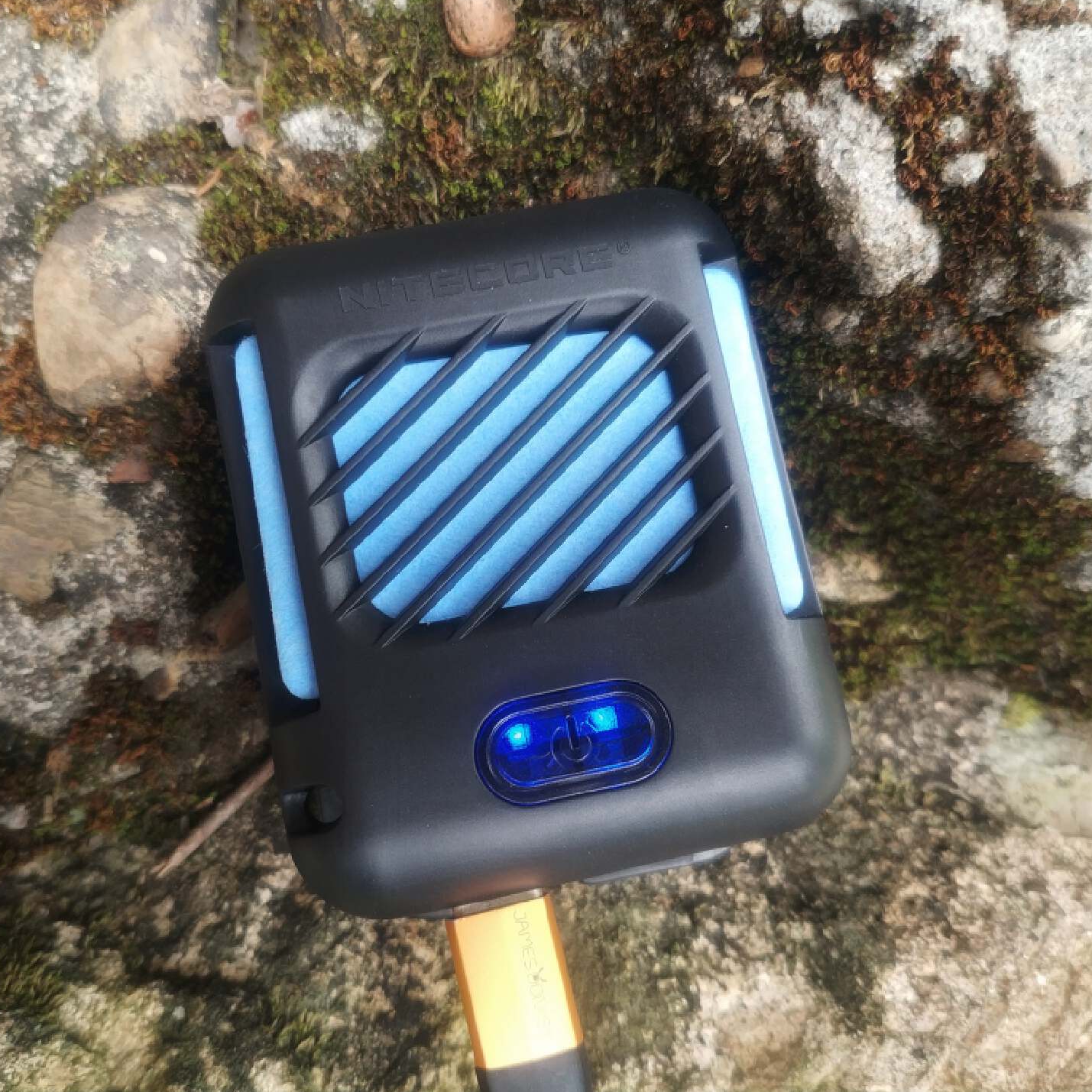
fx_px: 1356
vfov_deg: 43.9
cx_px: 520
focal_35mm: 38
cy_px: 545
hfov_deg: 43.8
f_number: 2
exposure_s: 1/50
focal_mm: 4.5
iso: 151
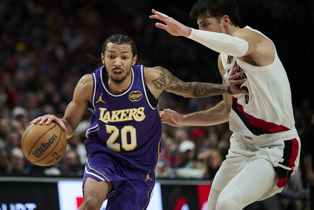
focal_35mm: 175
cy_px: 105
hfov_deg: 11.7
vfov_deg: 7.8
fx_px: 1526
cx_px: 157
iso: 3200
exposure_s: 1/1919
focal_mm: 175
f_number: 2.8
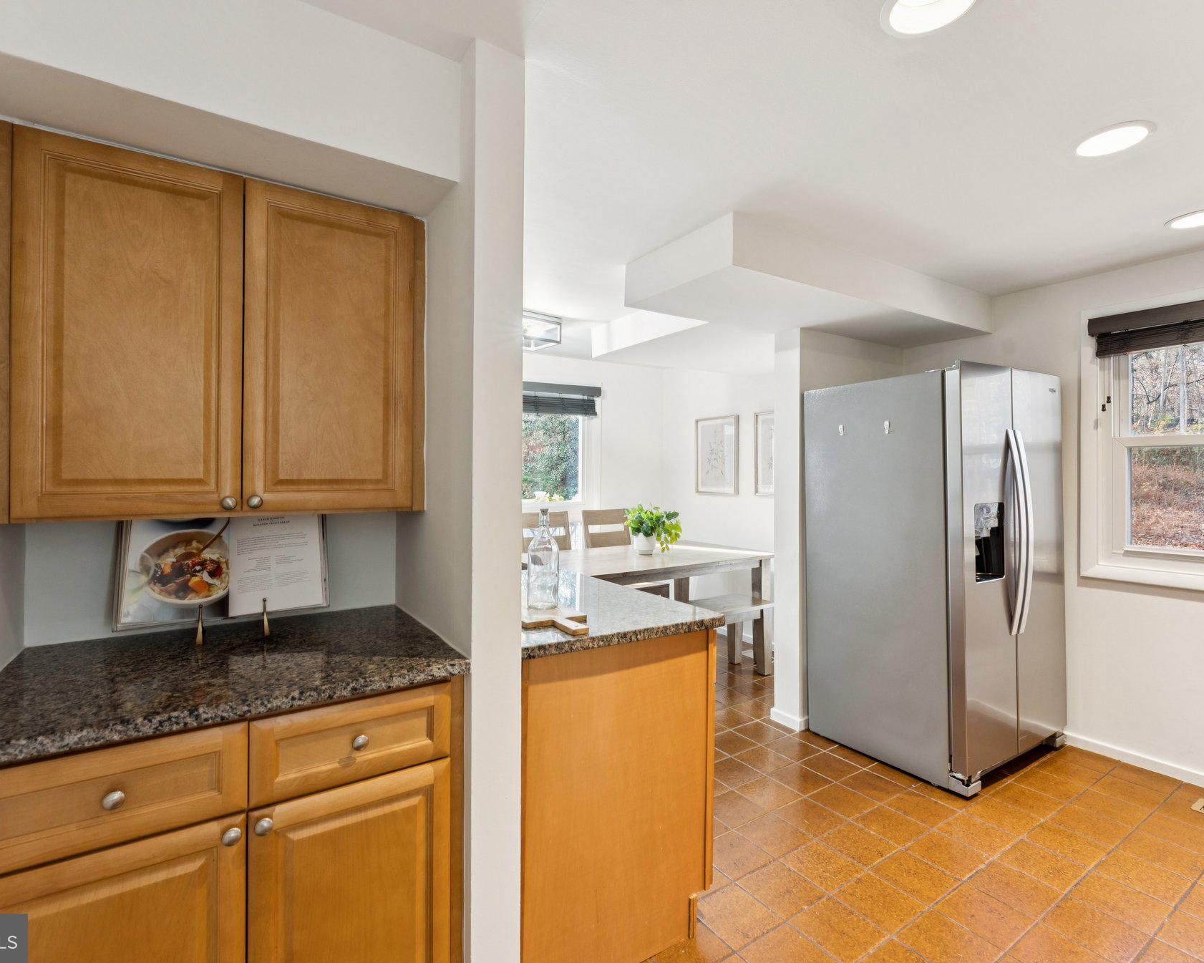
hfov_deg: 90.3
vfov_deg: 77.6
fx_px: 599
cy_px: 477
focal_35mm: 17
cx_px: 602
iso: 200
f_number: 8
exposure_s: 1/4
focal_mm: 14.7
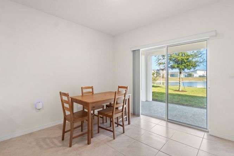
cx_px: 118
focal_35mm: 16
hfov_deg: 96.8
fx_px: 104
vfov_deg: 73.7
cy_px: 77
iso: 100
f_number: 8
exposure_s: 1/2.5
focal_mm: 10
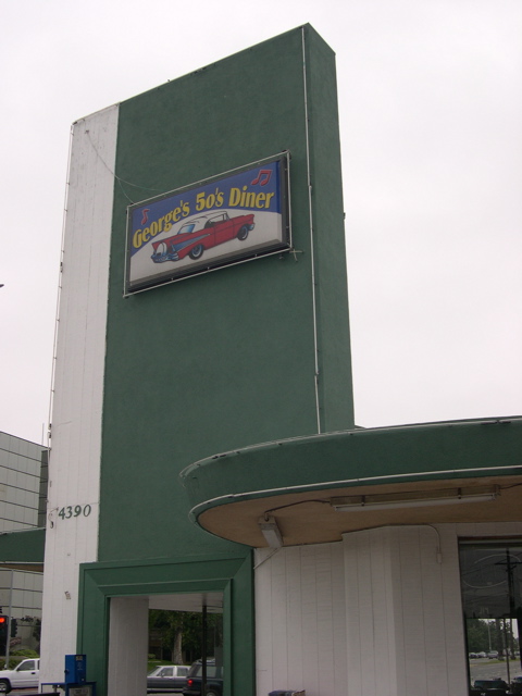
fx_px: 844
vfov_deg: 44.8
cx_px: 261
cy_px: 348
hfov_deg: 34.3
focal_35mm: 42
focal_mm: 9
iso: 100
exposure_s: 1/102
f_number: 8
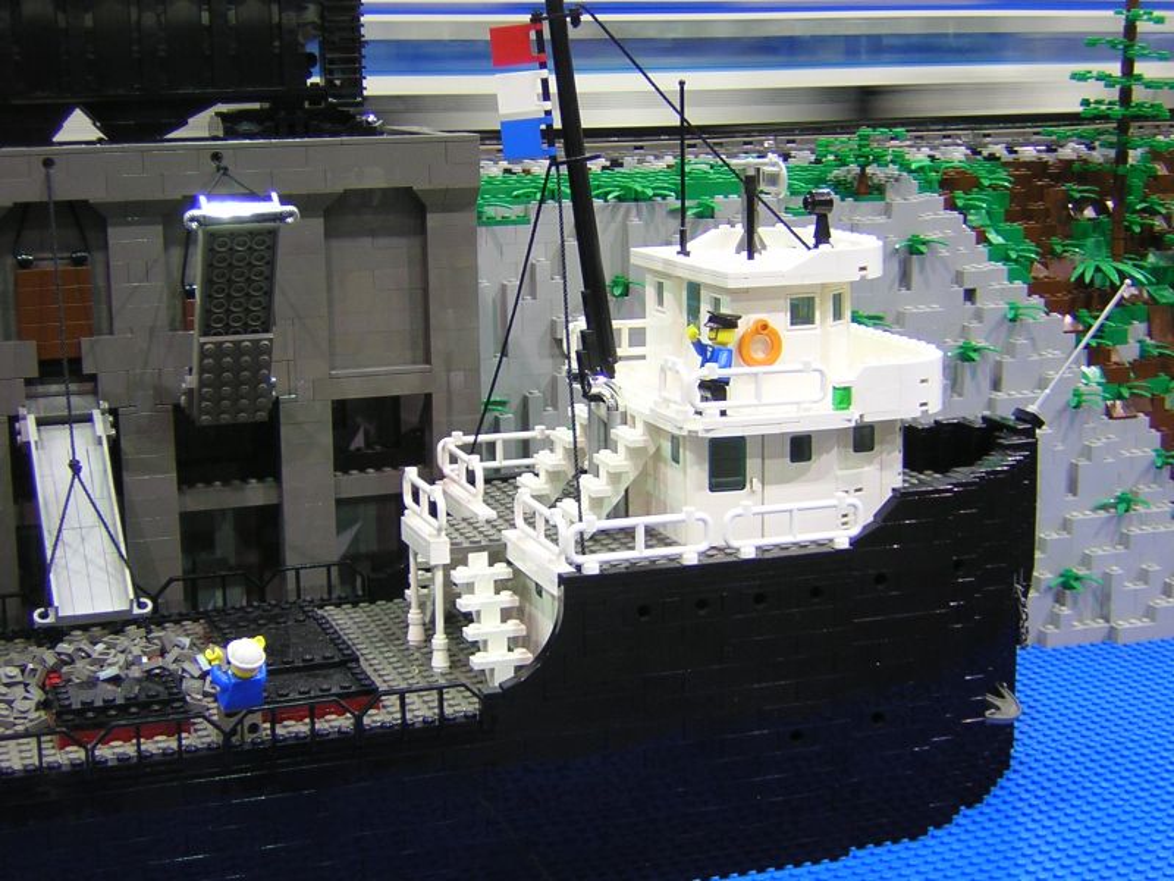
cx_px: 587
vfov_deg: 25.2
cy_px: 440
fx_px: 1967
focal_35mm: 58
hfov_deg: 33.2
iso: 128
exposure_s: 1/3.5
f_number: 3.3
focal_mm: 7.6
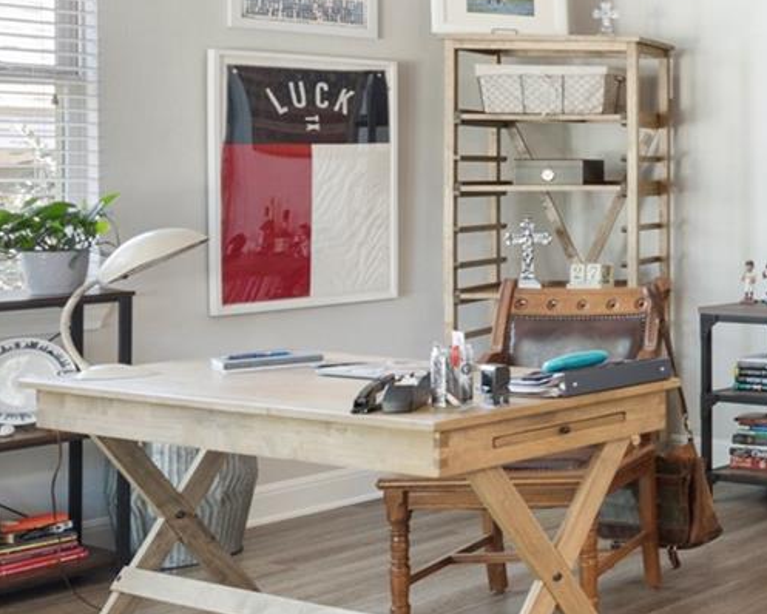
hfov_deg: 23.3
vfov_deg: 26.0
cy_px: 165
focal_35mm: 58
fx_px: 1317
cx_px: 1256
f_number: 8
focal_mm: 15
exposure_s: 1/4
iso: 400
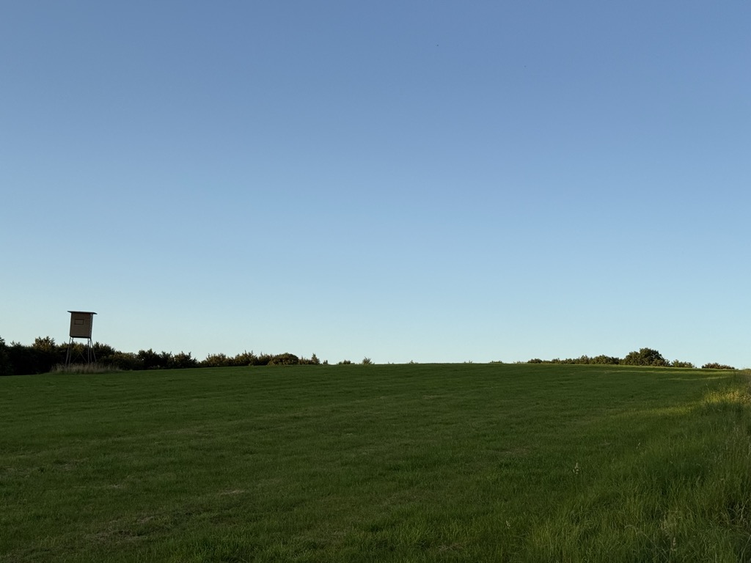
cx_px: 376
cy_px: 282
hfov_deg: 39.7
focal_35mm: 48
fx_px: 1041
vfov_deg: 30.3
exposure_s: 1/1754
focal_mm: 6.76
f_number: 1.78
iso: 64
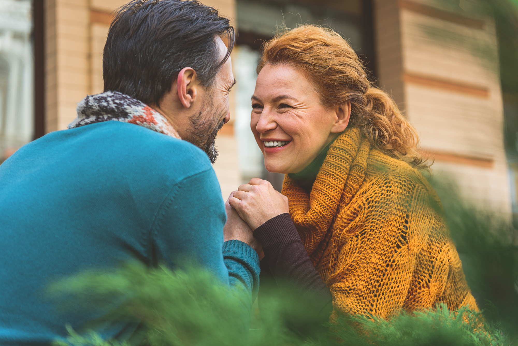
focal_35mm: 70
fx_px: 1008
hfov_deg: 28.8
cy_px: 173
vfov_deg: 19.5
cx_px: 259
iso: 200
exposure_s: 1/250
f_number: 2.8
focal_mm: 70
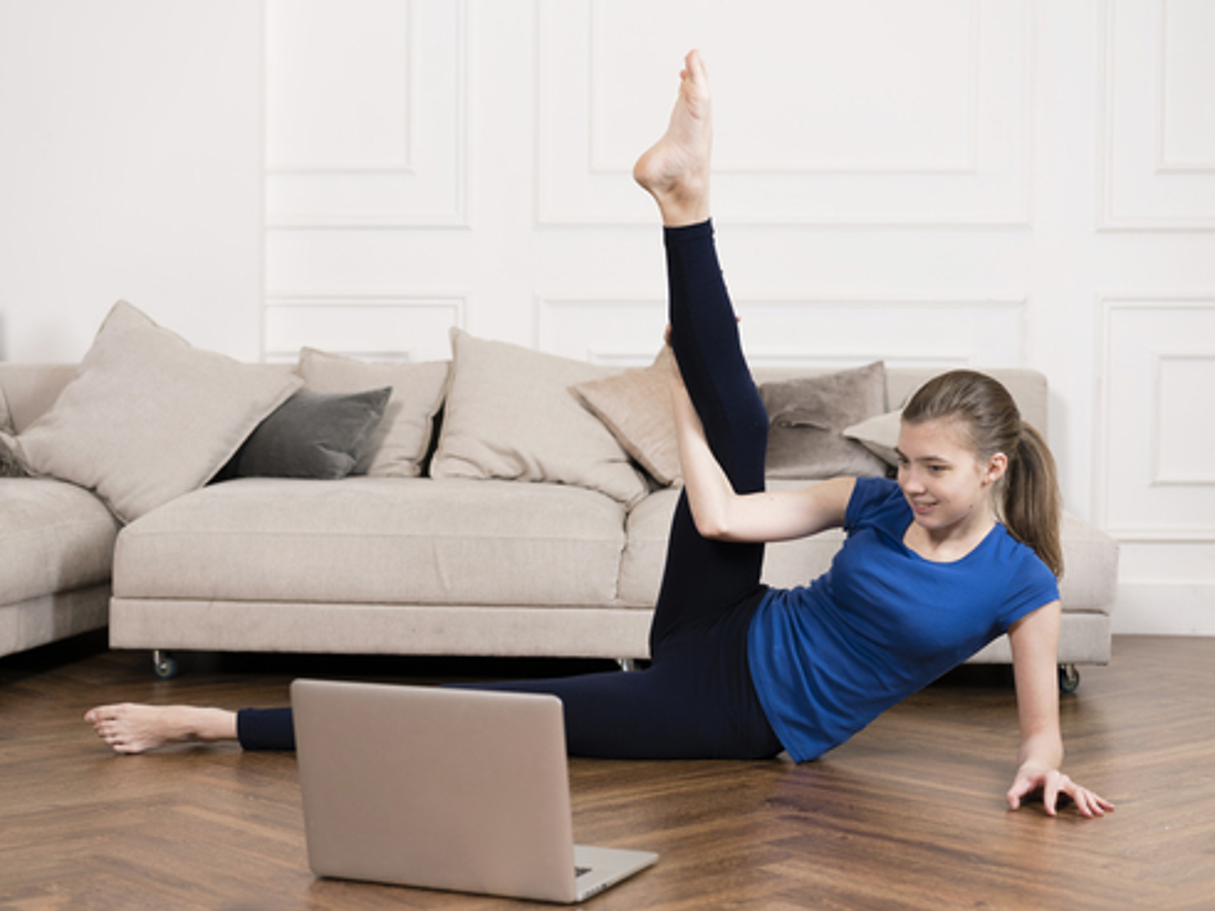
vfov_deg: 24.4
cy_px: 454
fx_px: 2105
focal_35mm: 60
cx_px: 570
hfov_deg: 32.2
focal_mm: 55
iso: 400
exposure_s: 1/100
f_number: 3.2
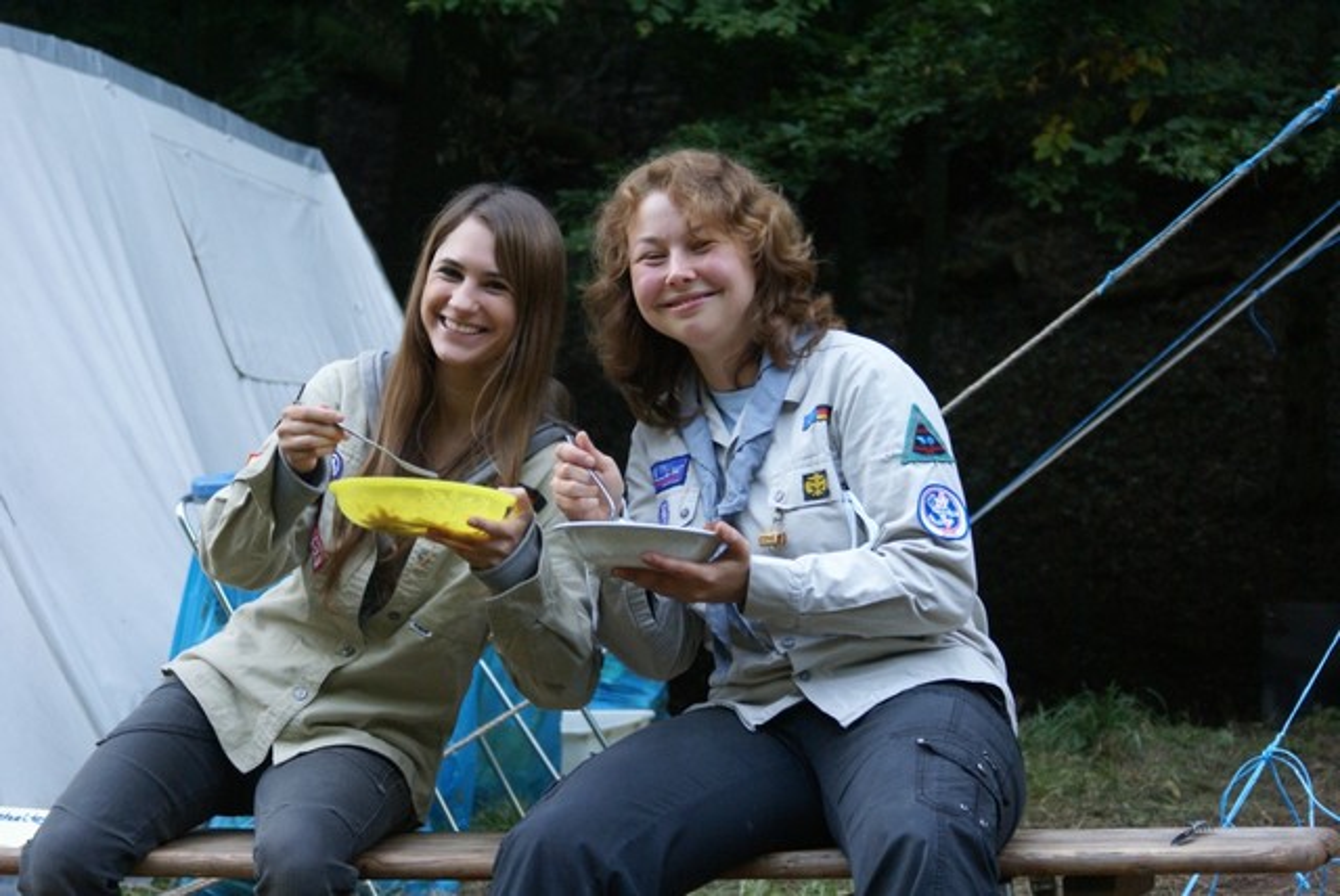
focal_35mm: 105
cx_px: 670
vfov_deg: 13.1
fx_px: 3912
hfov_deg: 19.4
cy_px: 448
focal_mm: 70
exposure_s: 1/60
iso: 400
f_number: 5.6
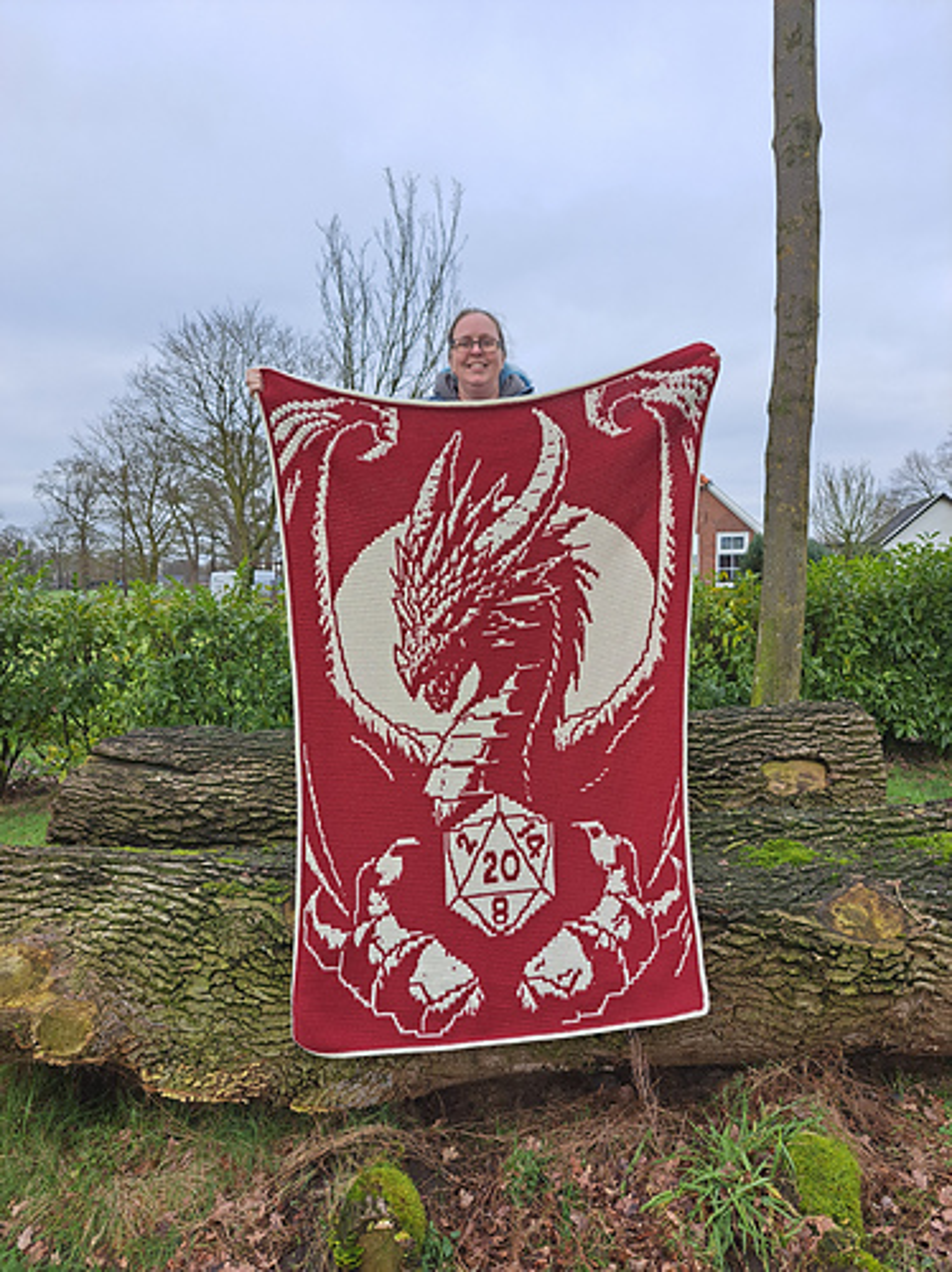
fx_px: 882
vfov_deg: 71.6
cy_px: 636
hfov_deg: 56.7
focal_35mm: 24
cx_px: 476
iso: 50
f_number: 1.8
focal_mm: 5.23
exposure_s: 1/222
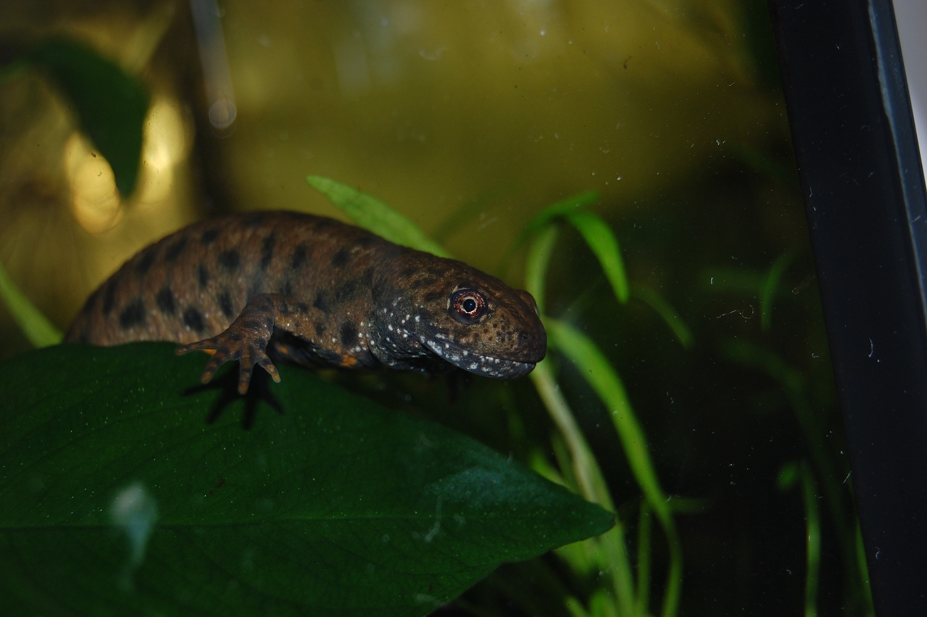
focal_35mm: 82
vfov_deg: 16.5
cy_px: 308
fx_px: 2122
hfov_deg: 24.6
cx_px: 464
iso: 200
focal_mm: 55
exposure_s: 1/125
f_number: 5.6
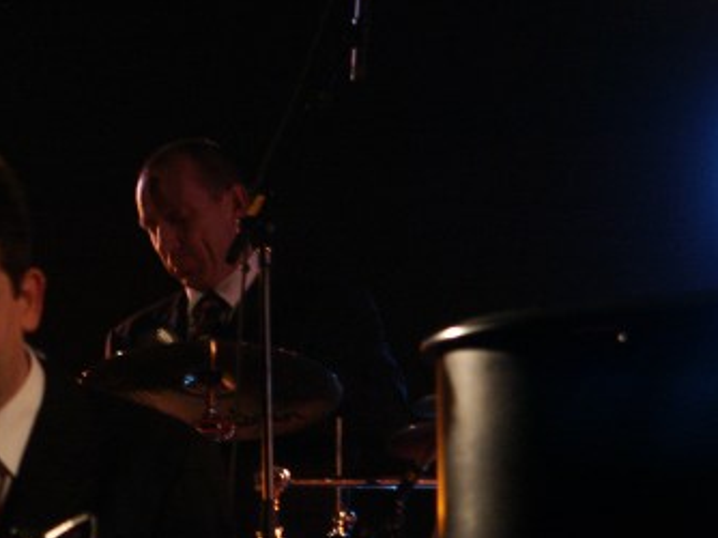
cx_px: 202
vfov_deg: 4.0
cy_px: 411
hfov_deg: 5.3
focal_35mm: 372
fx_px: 7710
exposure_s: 1/45
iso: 200
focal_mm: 49.05
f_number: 3.5
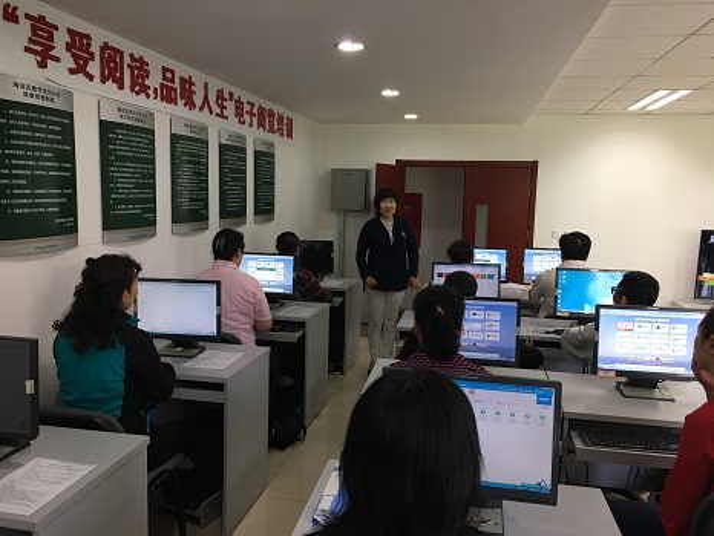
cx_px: 357
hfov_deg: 61.6
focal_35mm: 29
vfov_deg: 48.3
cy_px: 268
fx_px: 598
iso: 40
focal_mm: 4.15
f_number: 2.2
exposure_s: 1/17
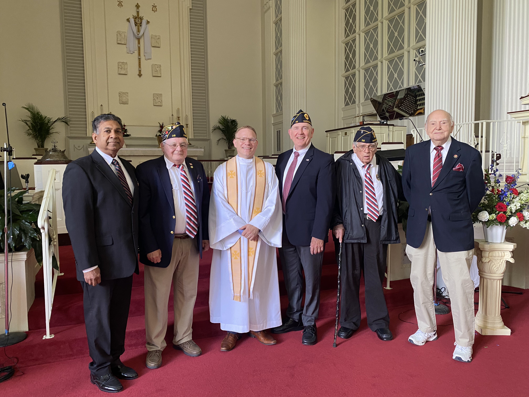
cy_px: 198
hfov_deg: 67.3
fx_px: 397
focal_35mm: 26
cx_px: 264
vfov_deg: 53.1
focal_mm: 4.25
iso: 200
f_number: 1.8
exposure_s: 1/60
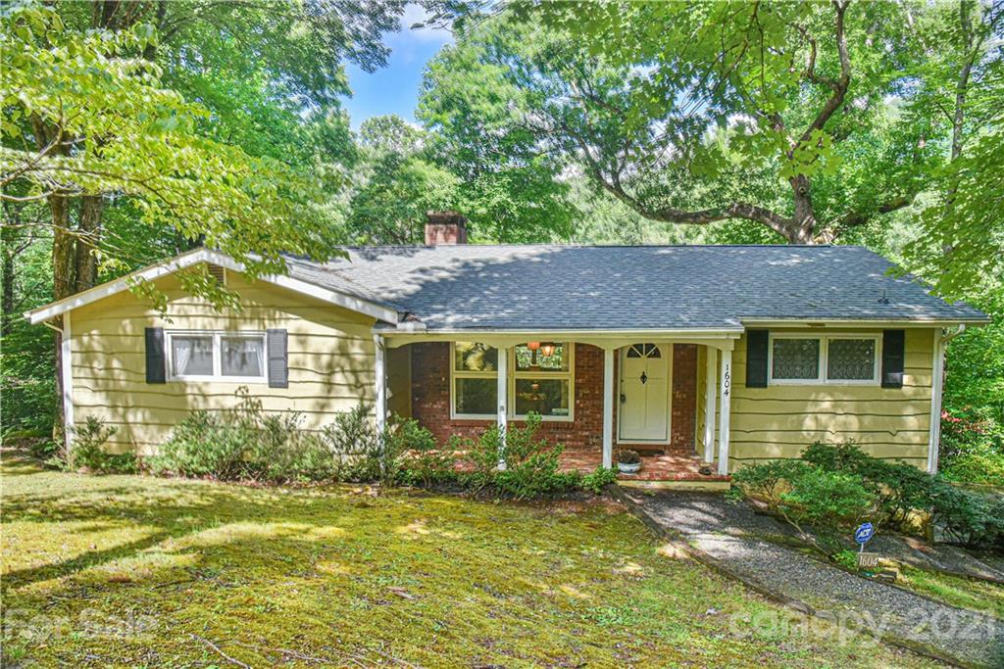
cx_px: 502
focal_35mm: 24
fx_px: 669
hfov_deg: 73.7
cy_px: 334
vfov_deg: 53.1
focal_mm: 24
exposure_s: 1/250
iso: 1600
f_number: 8
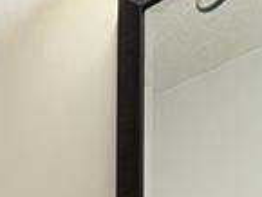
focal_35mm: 99
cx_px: -98
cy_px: 535
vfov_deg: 11.2
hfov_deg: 18.2
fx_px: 750
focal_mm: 2.22
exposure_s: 1/60
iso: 250
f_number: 2.2
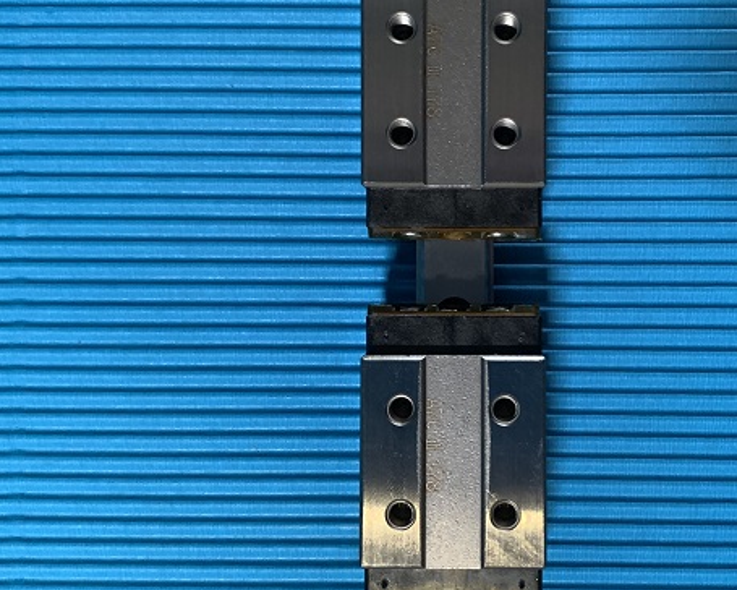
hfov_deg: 40.8
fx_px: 982
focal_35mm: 45
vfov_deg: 33.4
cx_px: 471
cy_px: 267
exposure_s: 1/45
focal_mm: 4.25
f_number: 1.8
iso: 400
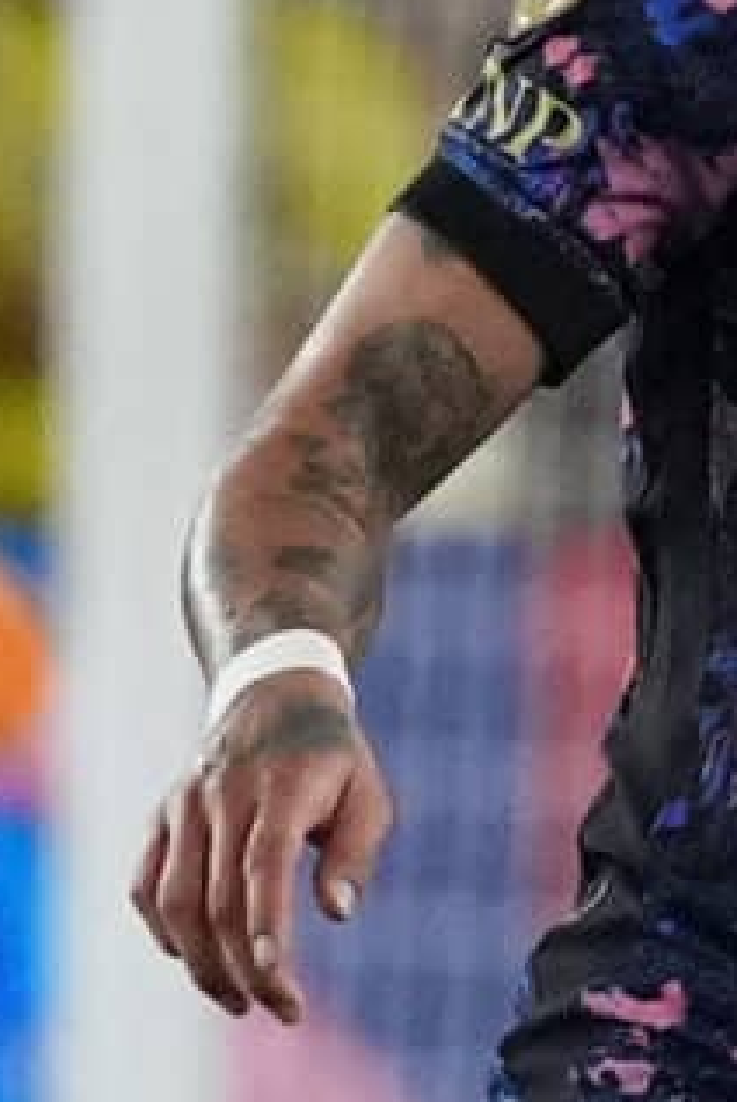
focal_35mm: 2903
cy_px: 1083
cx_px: 1199
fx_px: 88945
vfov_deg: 0.7
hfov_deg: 0.5
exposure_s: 1/2000
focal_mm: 300
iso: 4000
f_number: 3.5
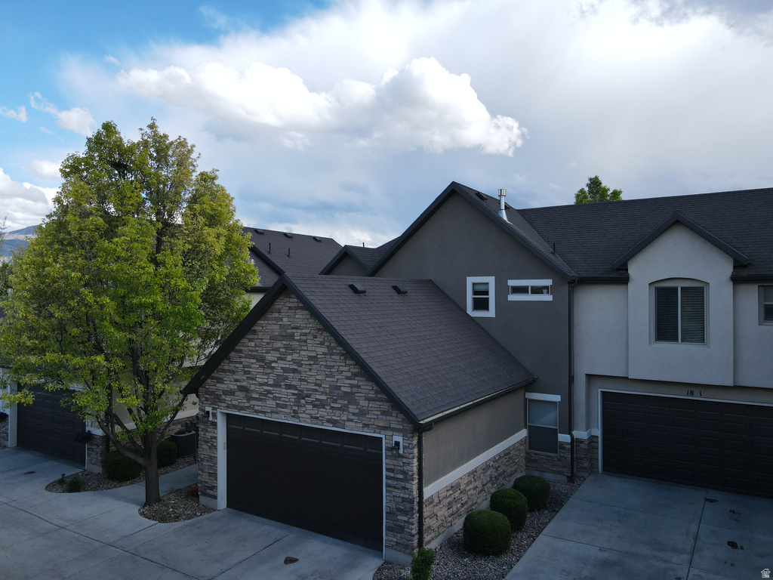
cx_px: 386
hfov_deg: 71.6
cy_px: 290
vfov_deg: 56.8
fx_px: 536
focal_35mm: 24
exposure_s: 1/400
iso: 100
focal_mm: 4.5
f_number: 2.8
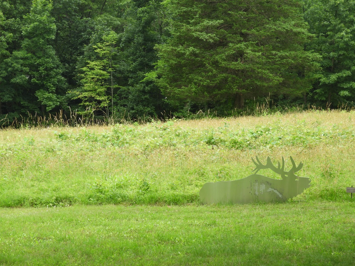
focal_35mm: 105
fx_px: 1077
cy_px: 133
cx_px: 178
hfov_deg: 18.7
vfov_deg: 14.1
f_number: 4.8
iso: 100
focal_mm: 18.8
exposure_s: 1/125
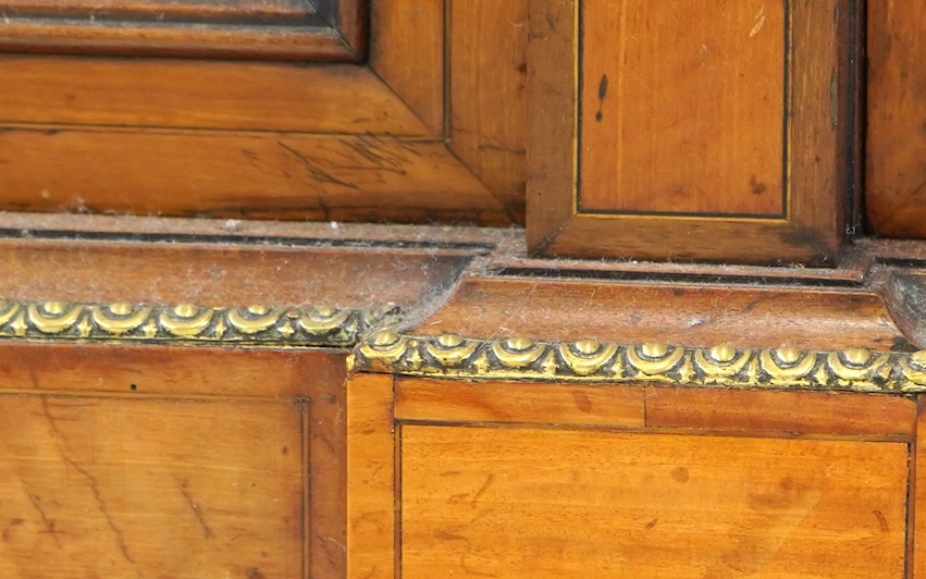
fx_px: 6259
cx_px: 761
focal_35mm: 248
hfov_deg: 8.4
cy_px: 552
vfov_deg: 5.3
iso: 800
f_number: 5.6
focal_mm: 69
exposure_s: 1/80
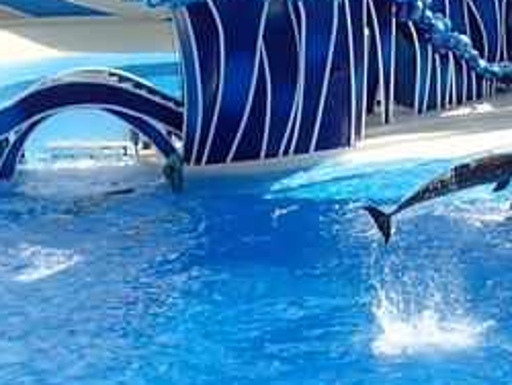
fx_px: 711
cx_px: 336
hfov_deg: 39.2
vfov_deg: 29.8
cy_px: 96
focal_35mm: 48
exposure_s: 1/2000
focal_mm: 5.5
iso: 200
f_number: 3.2
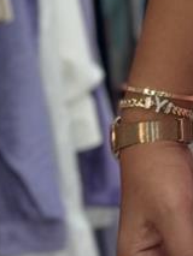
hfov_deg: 4.7
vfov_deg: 6.4
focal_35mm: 300
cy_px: -276
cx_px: 585
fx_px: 2228
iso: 64
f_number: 1.78
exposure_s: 1/100
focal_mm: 6.76
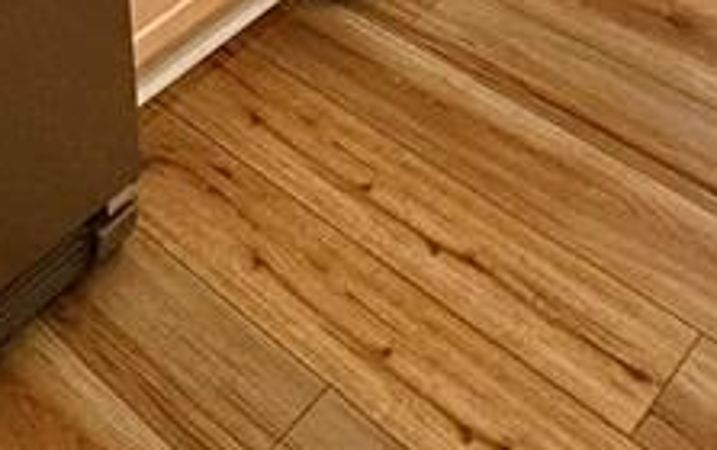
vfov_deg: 14.2
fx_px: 1330
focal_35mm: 68
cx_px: 87
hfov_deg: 29.1
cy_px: -579
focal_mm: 2.22
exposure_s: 1/60
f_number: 2.2
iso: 400
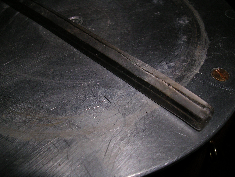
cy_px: 88
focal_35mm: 38
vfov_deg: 37.7
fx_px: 258
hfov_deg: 49.0
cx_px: 118
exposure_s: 1/60.1
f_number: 5.6
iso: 50
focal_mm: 5.8
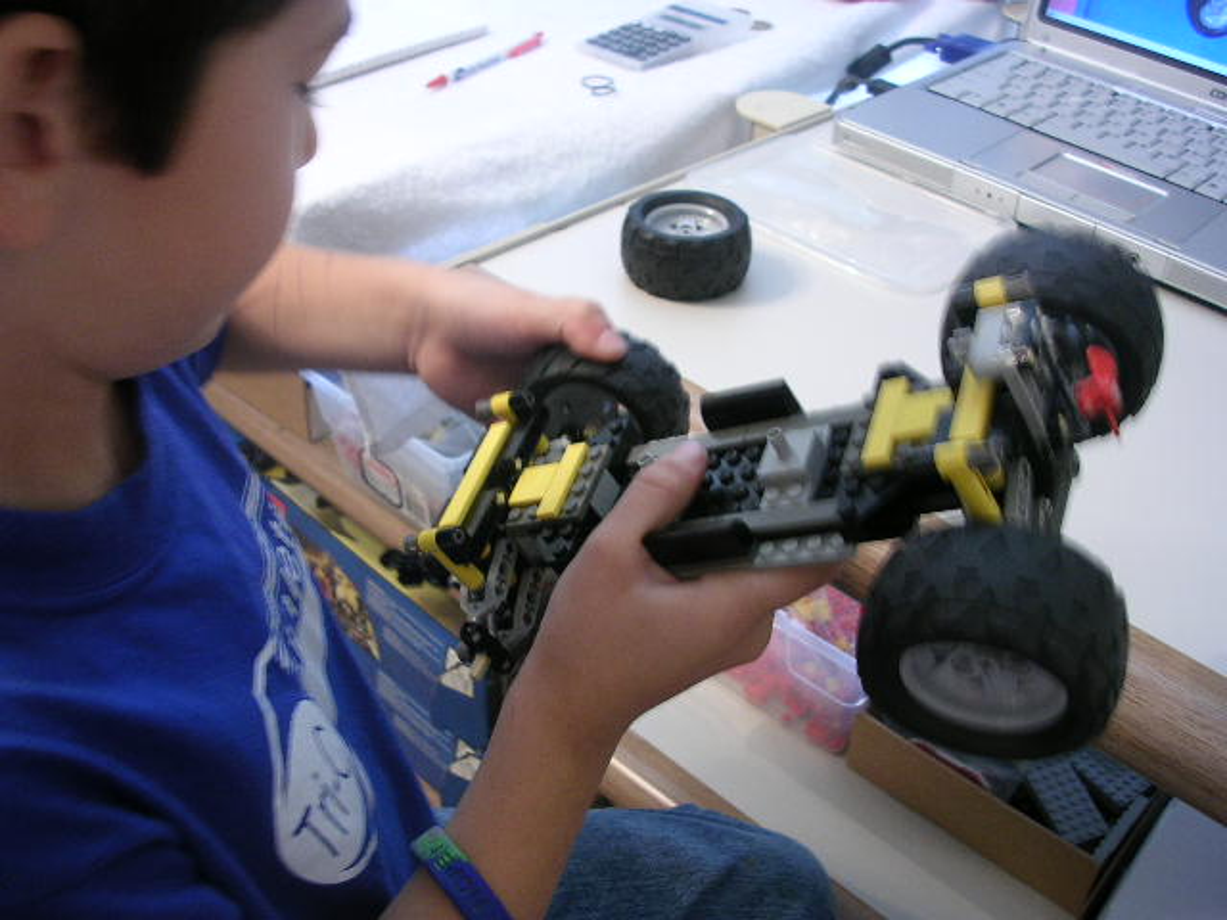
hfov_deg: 49.0
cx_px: 614
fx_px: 1347
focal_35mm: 38
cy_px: 460
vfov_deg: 37.7
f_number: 2.8
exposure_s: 1/5.7
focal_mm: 5.8
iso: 64
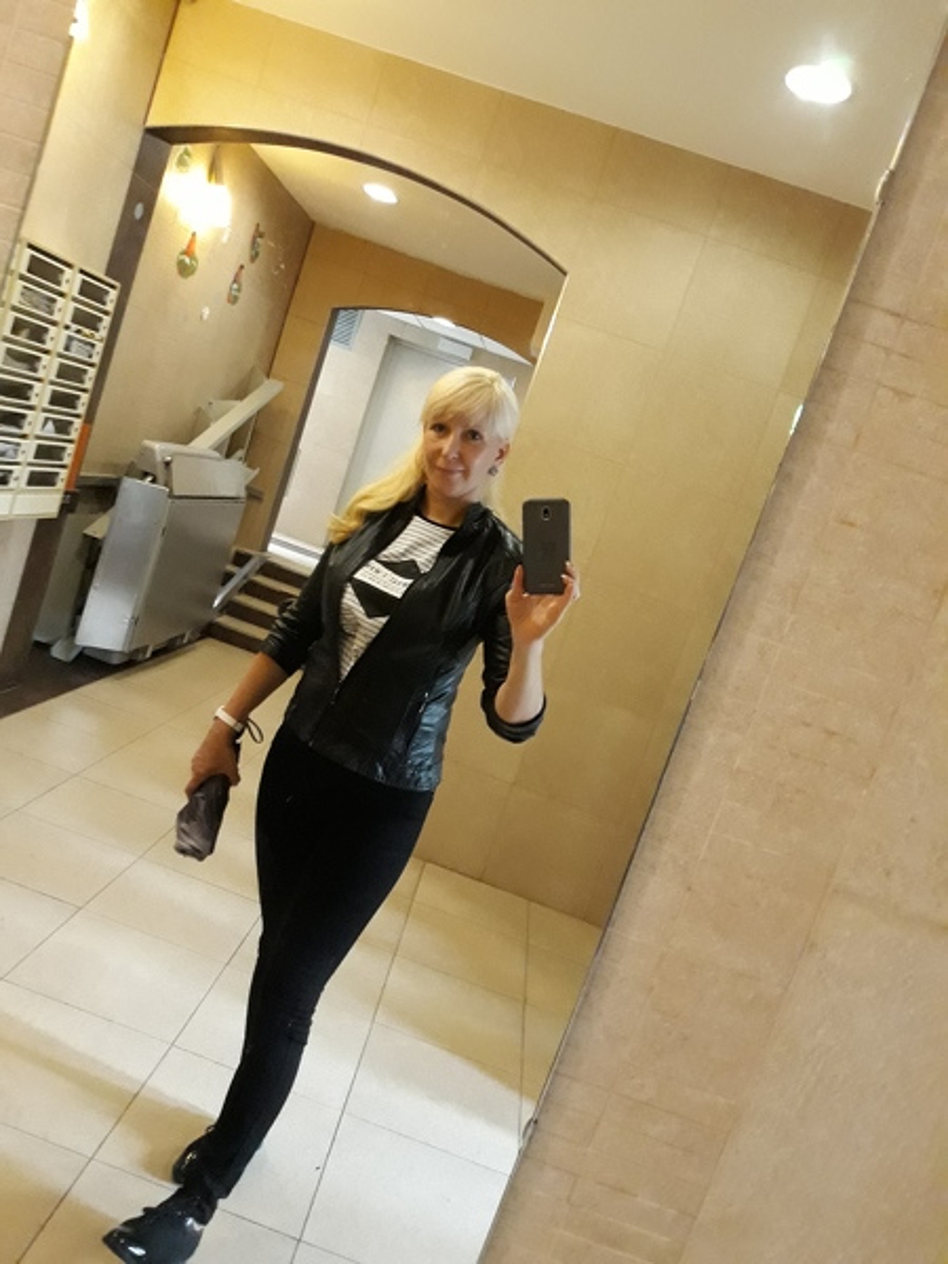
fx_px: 986
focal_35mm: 27
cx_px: 474
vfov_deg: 65.3
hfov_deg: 51.4
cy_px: 632
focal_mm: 3.71
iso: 640
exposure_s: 1/25
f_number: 1.7
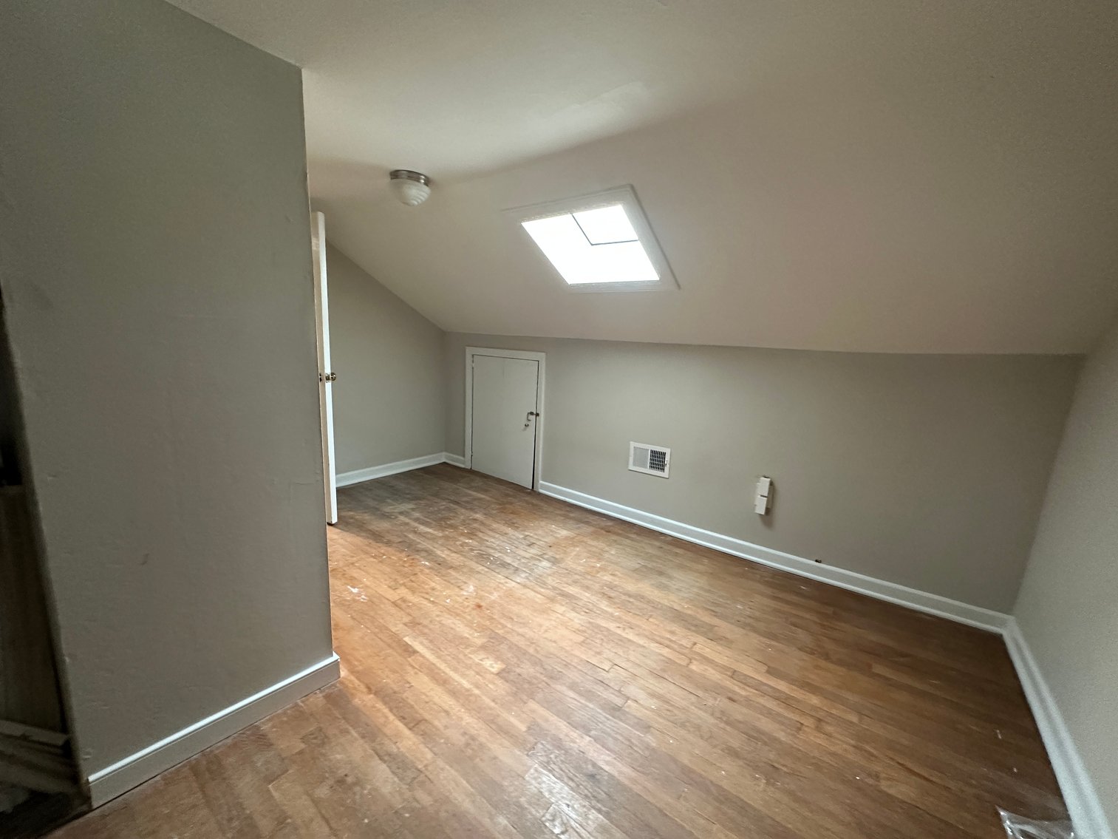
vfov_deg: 85.7
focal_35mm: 14
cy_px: 420
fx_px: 452
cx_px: 559
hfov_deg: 102.1
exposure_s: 1/60
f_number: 2.2
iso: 640
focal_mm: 2.22
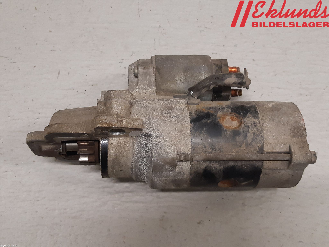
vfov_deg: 53.1
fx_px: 247
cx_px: 164
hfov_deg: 67.3
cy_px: 124
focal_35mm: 26
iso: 160
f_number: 1.7
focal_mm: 3.93
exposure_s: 1/50
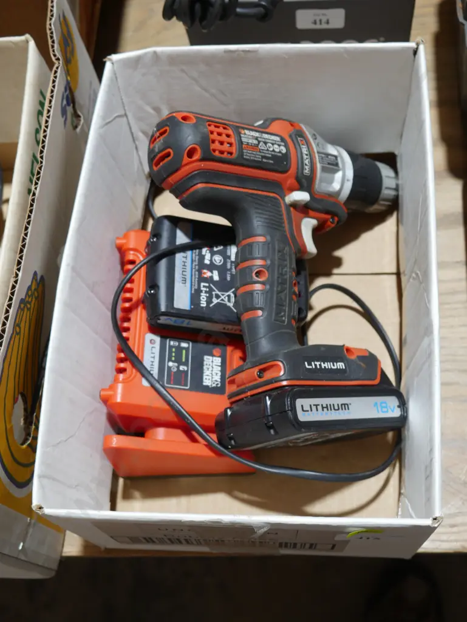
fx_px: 755
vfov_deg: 44.8
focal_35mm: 42
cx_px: 234
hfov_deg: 34.4
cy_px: 311
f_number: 4.6
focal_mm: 21
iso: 500
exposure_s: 1/60
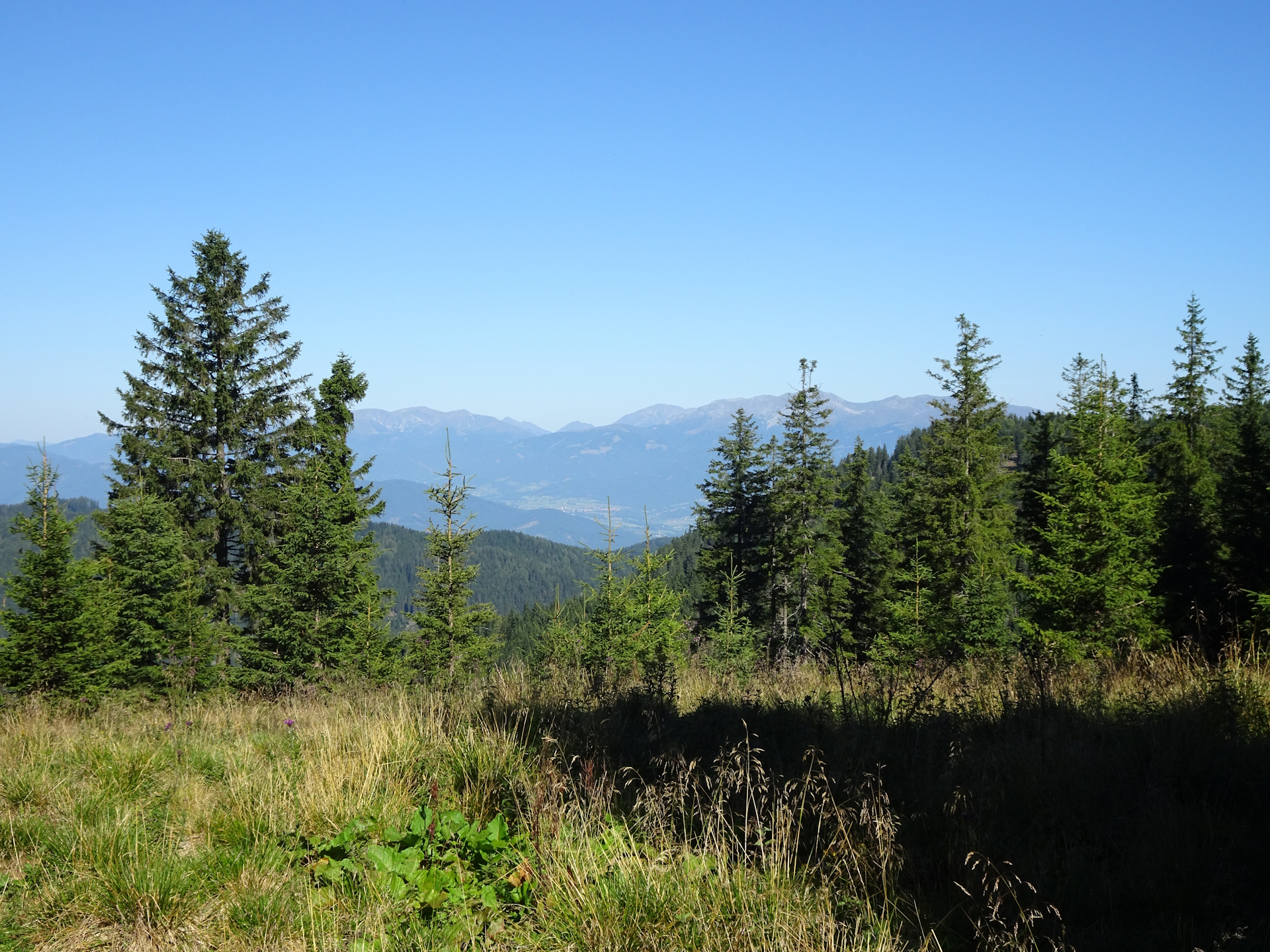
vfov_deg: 33.6
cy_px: 476
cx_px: 635
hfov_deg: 43.9
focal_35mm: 43
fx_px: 1578
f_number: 4.5
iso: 80
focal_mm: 7.3
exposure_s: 1/640
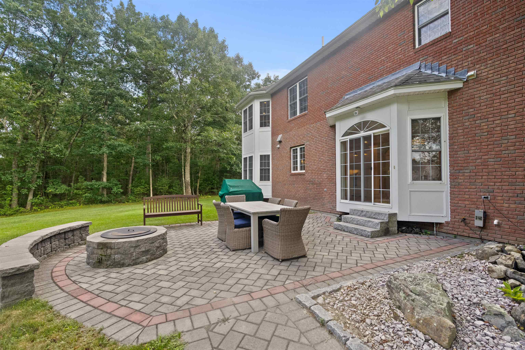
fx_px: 233
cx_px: 262
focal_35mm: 16
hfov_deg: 96.7
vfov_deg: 73.7
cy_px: 175
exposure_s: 1/10
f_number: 8
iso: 320
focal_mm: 16
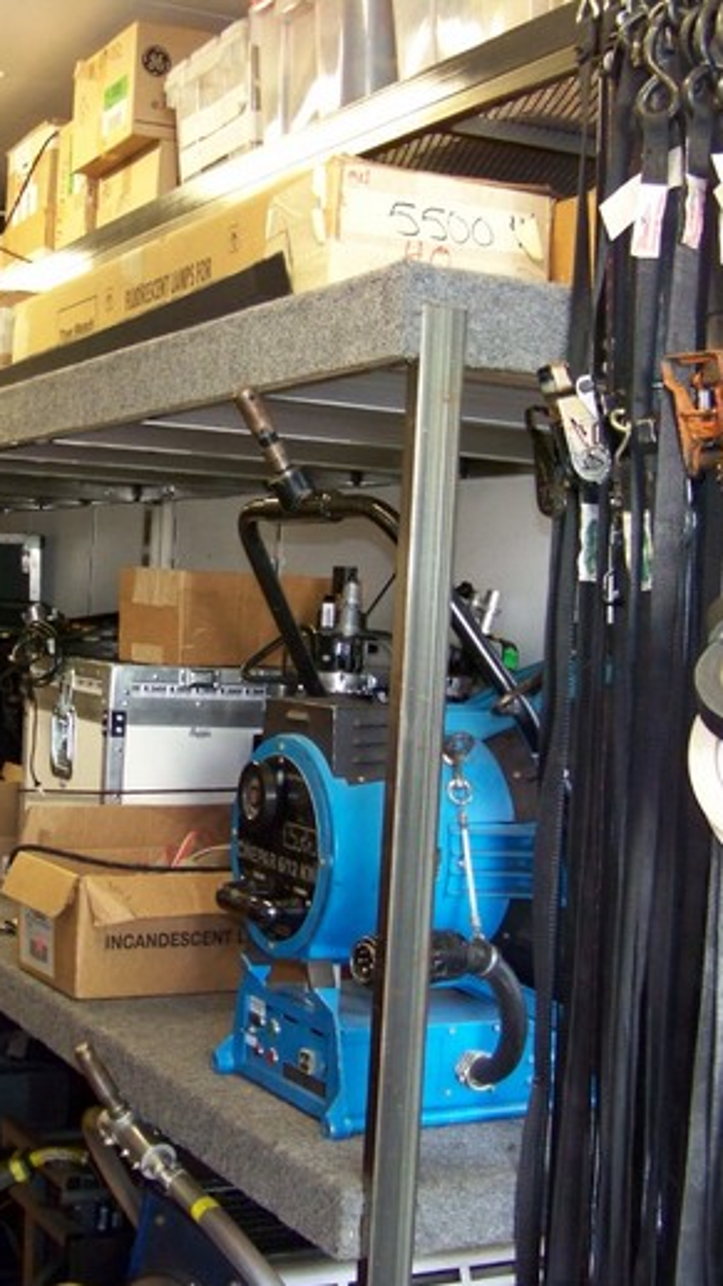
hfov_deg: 22.6
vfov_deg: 39.2
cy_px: 647
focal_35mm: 53
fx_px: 1808
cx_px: 325
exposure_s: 1/30
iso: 200
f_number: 2.8
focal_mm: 5.85
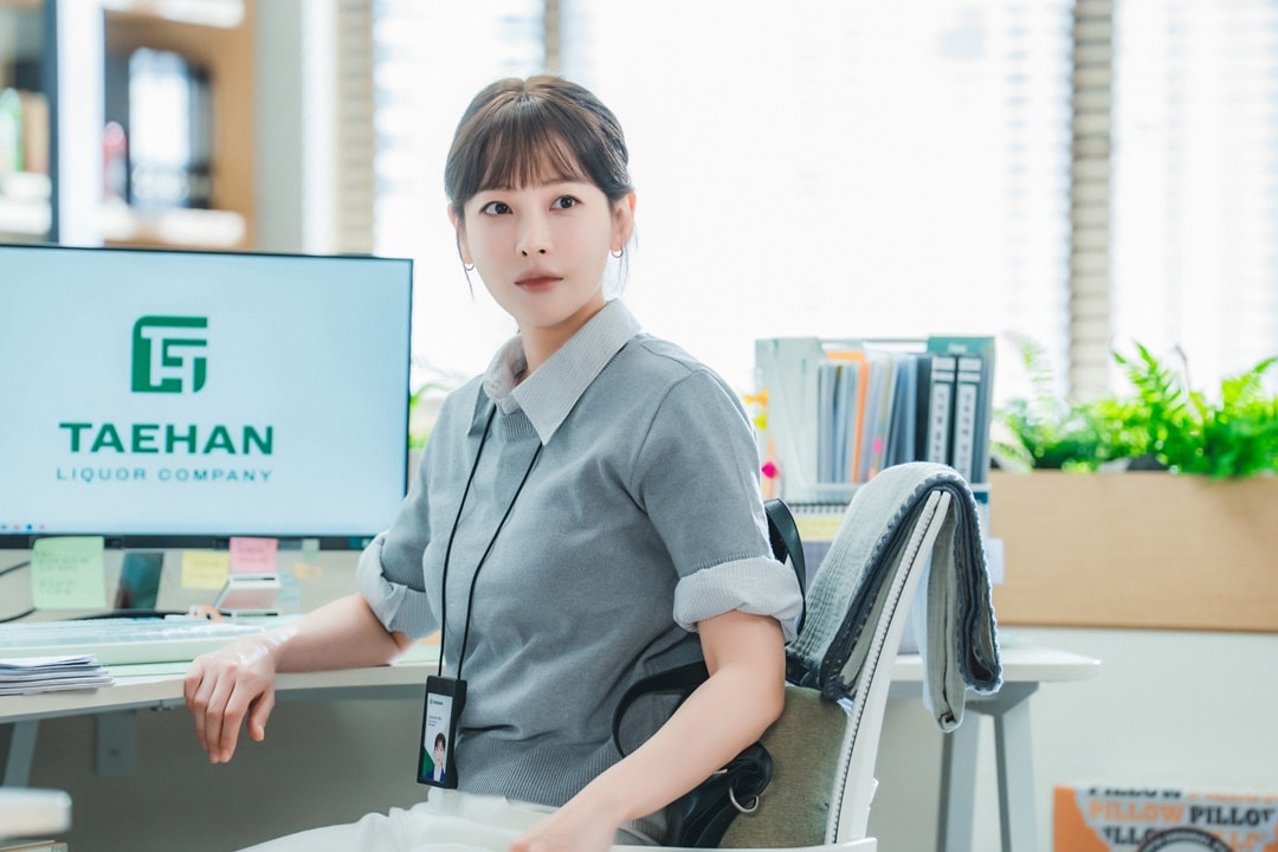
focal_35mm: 185
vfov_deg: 7.4
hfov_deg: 11.1
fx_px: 6567
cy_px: 426
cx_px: 639
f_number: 4.5
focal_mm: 185
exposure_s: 1/125
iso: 1250
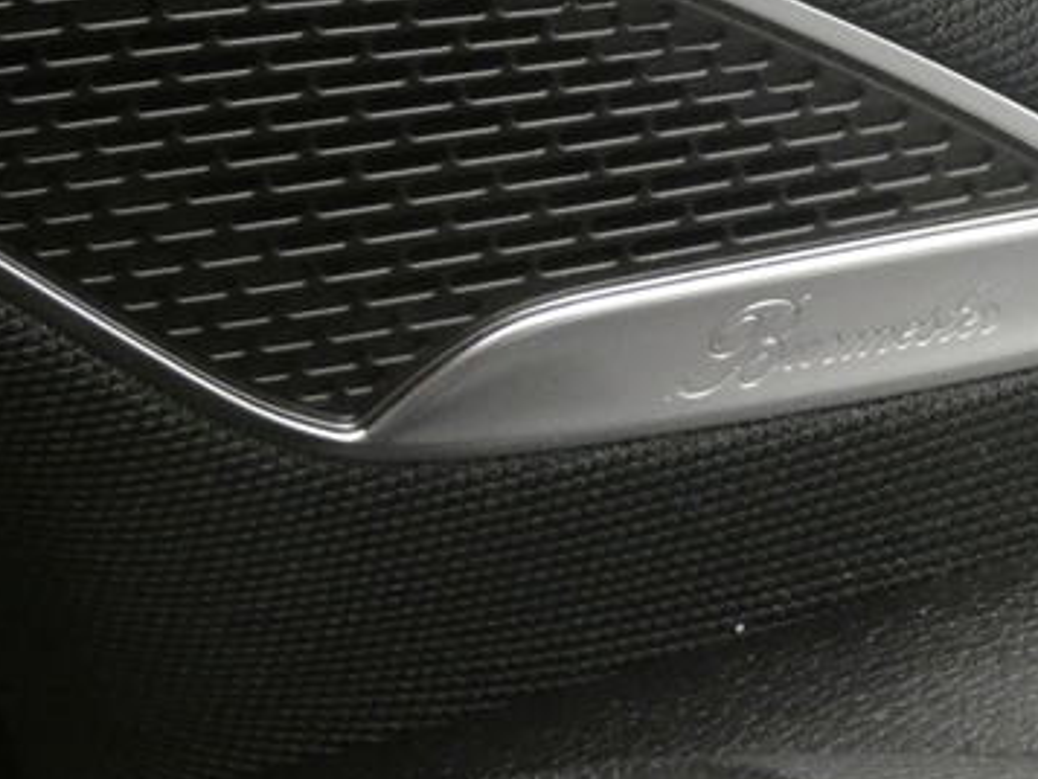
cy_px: 81
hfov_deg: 12.5
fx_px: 4709
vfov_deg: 9.4
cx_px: 791
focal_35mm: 157
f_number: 4.3
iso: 1600
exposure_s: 1/10
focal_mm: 12.5
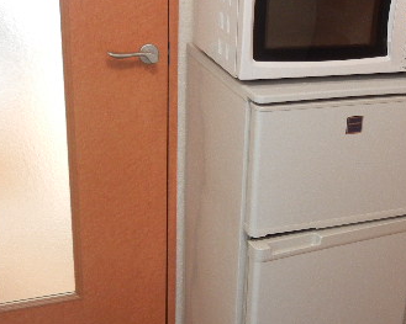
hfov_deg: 32.8
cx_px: 262
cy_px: 180
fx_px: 685
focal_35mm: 57
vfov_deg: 26.6
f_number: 3.5
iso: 400
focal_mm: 5.4
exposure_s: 1/4.4
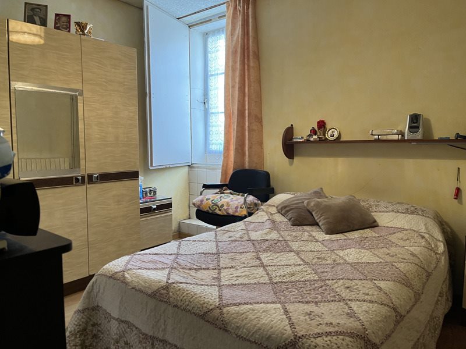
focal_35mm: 26
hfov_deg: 67.3
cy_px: 174
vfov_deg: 53.1
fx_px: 350
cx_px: 233
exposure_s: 1/50
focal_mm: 5.1
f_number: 1.6
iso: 200
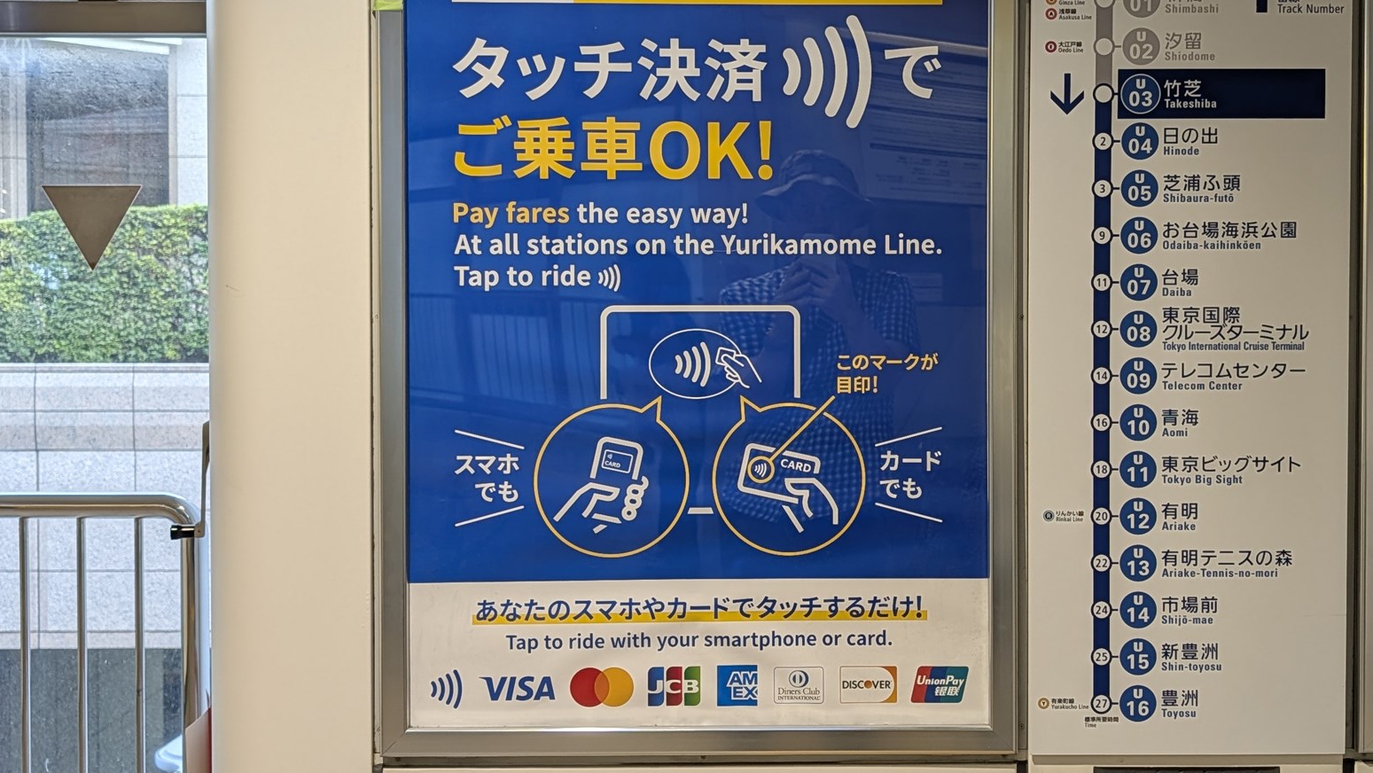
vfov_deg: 42.7
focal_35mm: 27
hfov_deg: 69.8
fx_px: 983
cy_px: 305
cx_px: 700
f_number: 1.68
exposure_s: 1/72.5
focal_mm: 6.9
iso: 36
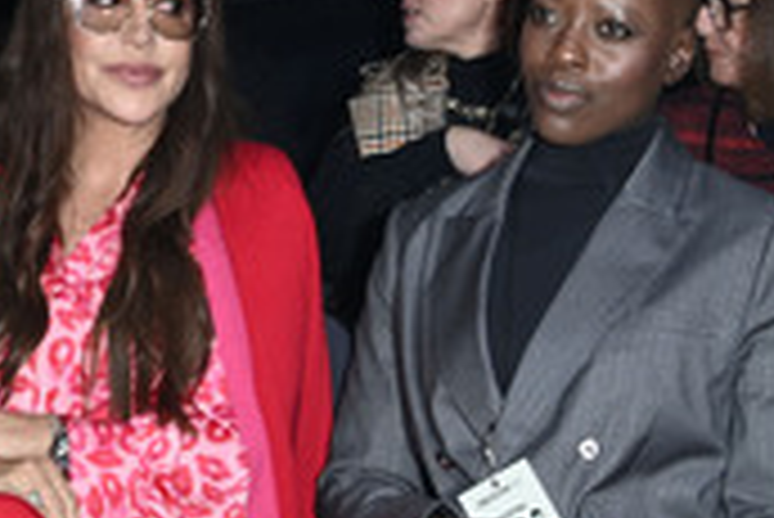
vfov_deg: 12.4
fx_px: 2367
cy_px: 432
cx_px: 88
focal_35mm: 110
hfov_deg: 18.3
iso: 1250
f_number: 5.6
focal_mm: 42
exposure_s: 1/80
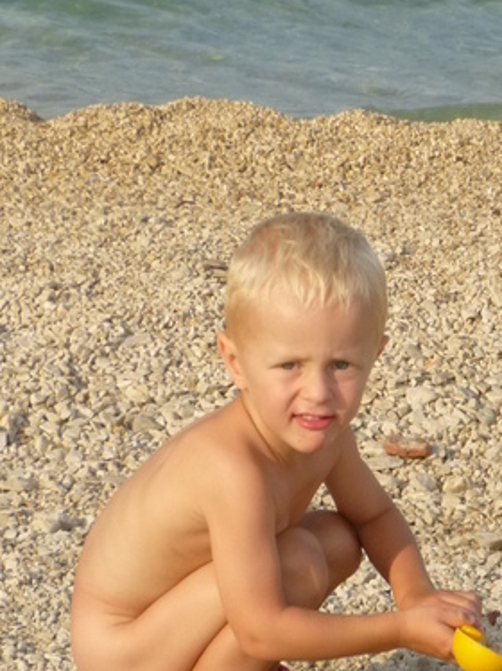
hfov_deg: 10.8
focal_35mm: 137
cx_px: 400
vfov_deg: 14.4
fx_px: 2652
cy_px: 379
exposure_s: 1/500
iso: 100
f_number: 4.5
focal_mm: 11.5
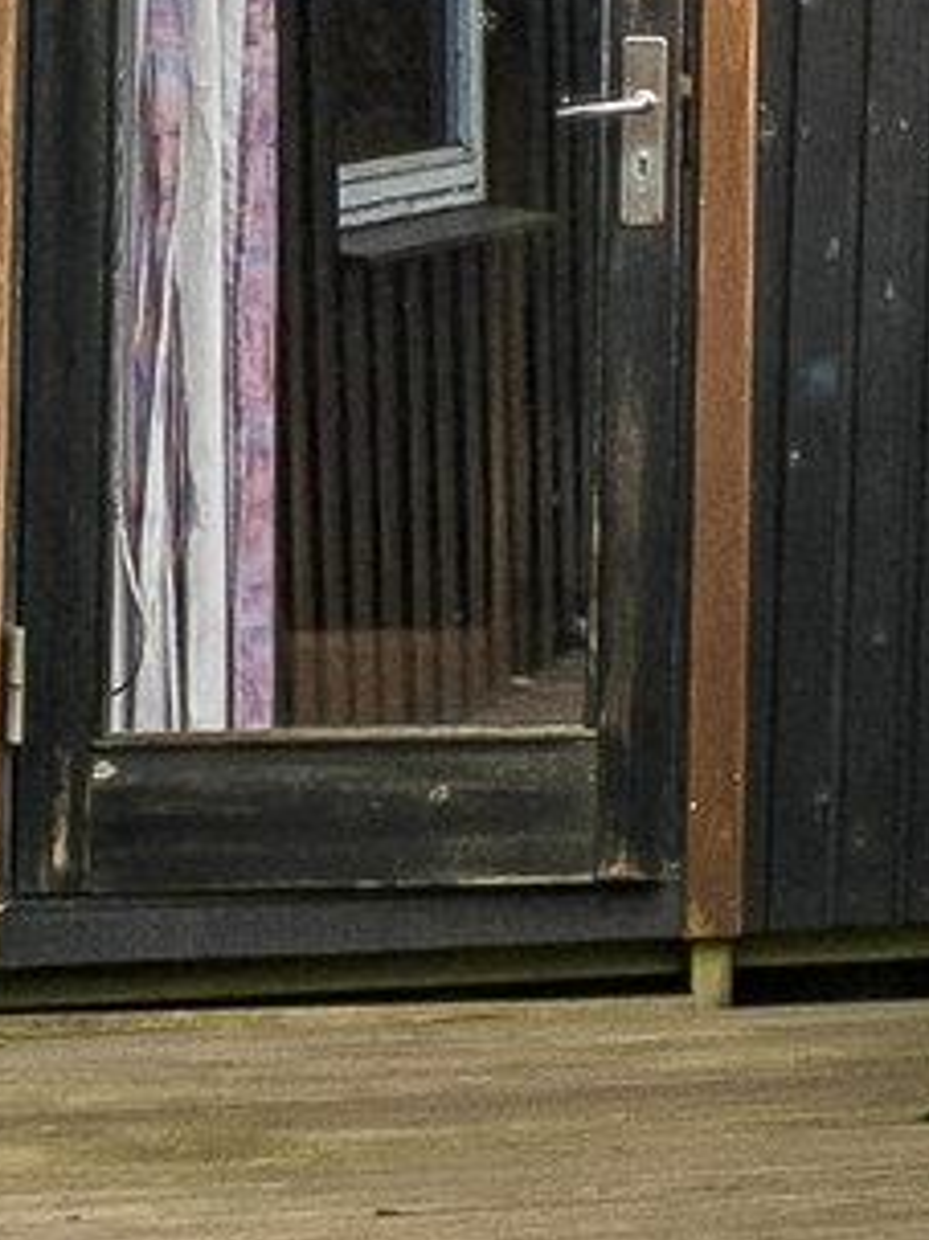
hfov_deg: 6.9
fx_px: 6481
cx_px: 3258
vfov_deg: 10.8
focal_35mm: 181
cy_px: -25
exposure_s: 1/100
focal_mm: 19
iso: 640
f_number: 8
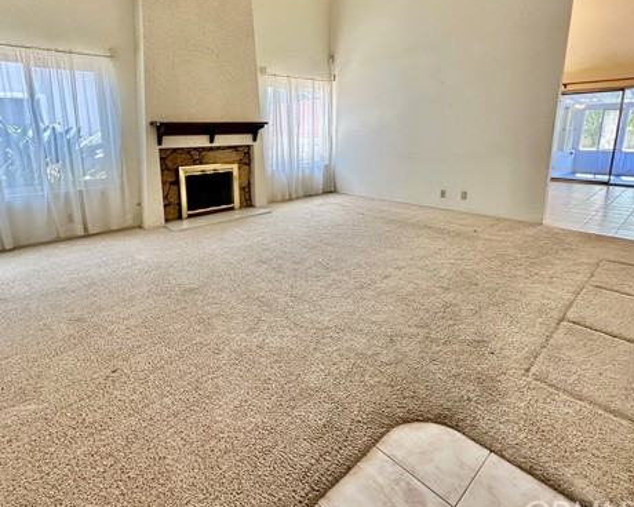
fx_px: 357
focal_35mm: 19
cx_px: 287
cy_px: 203
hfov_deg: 83.1
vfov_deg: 70.1
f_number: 2.2
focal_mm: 2.22
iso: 200
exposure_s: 1/120
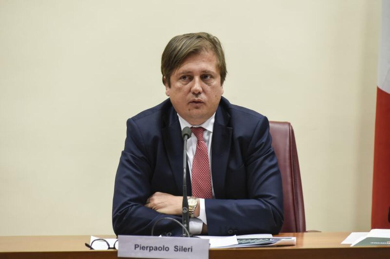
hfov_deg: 10.3
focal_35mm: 200
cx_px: 195
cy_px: 130
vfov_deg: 6.9
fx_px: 2165
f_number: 5.6
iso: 3200
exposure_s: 1/80
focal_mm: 200
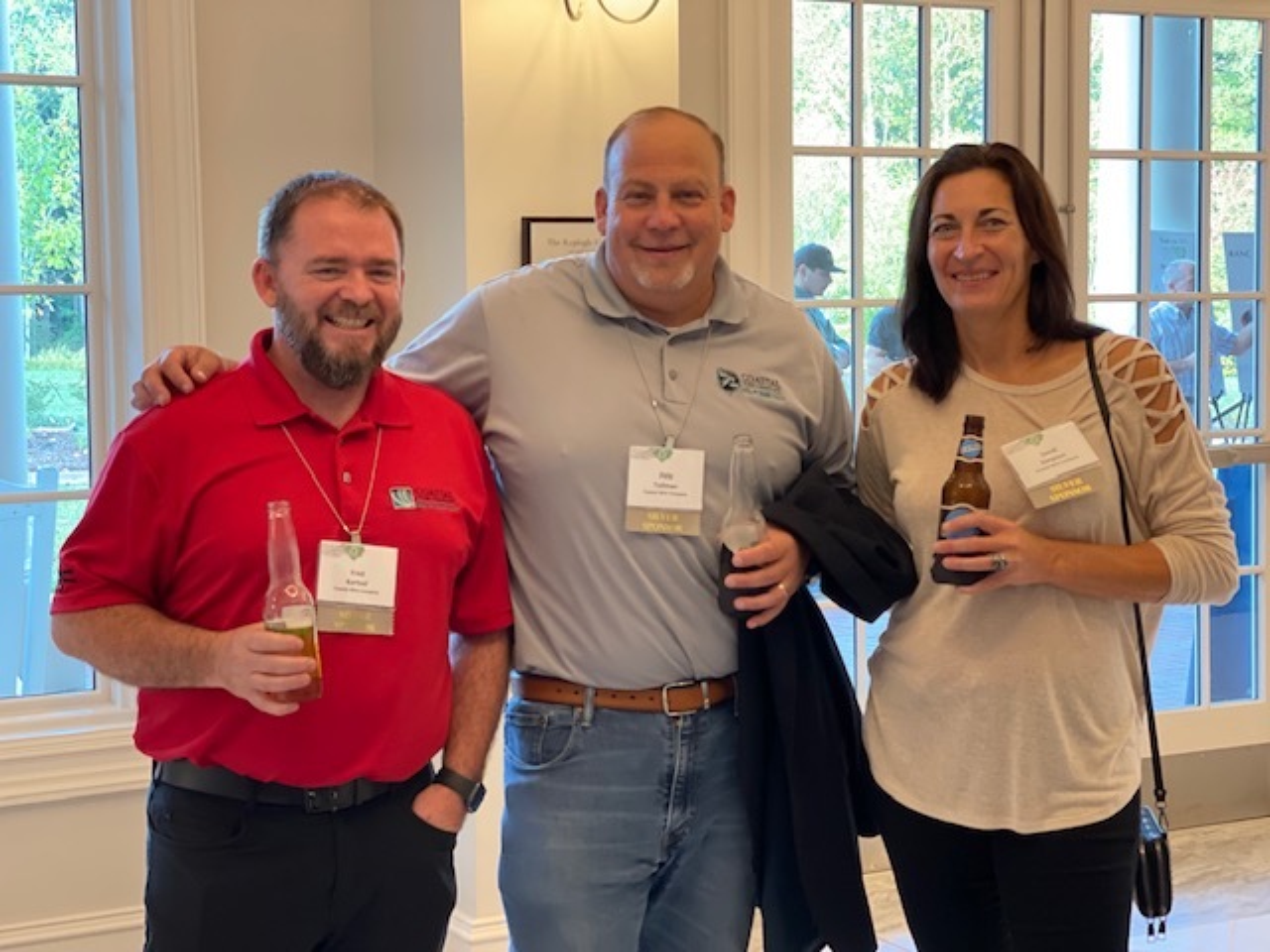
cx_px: 635
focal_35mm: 64
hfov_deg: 30.3
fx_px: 2348
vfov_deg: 22.9
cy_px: 476
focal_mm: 7.5
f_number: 2.2
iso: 320
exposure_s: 1/40
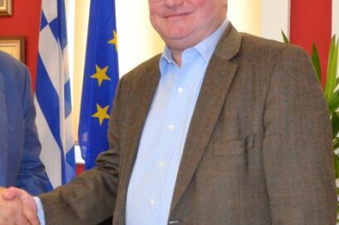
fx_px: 921
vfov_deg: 13.9
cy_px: 66
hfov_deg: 20.5
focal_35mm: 98
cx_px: 52
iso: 3200
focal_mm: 26
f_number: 7.1
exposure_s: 1/80
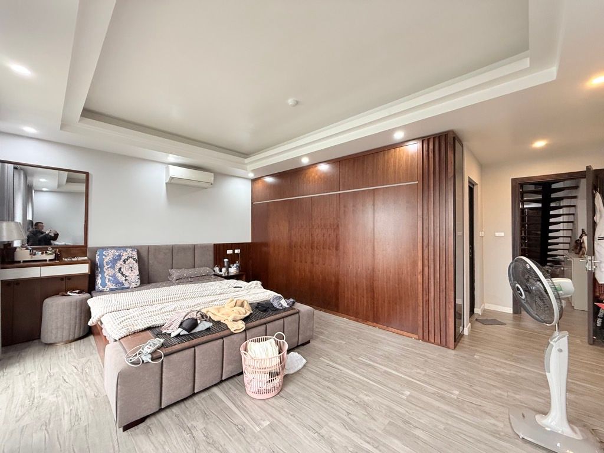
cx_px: 302
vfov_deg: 85.7
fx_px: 244
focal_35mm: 14
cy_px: 226
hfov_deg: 102.1
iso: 320
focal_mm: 2.22
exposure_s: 1/94
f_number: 2.2
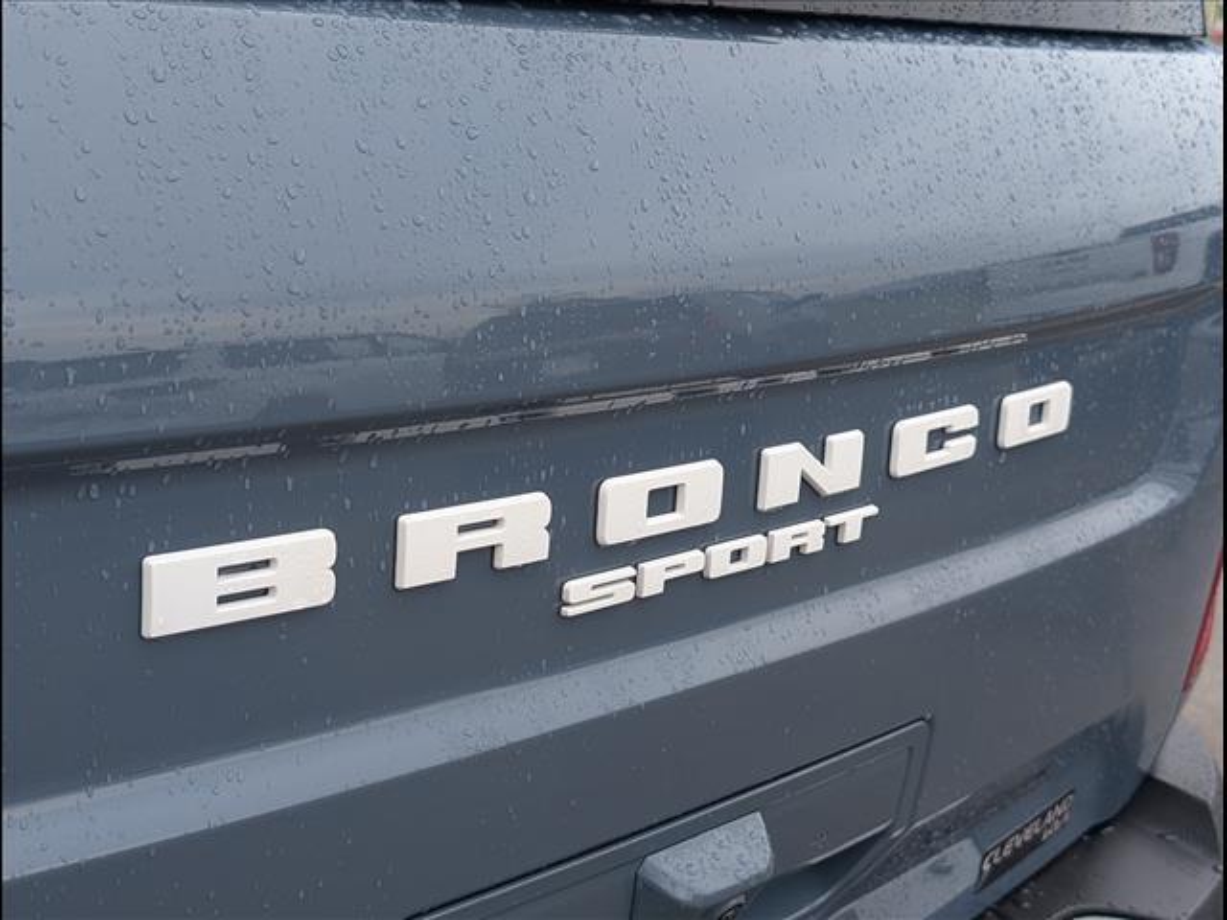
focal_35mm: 49
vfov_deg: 29.7
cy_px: 460
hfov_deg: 38.9
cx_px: 614
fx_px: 1737
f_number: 1.68
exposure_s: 1/250
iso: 43
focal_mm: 6.9
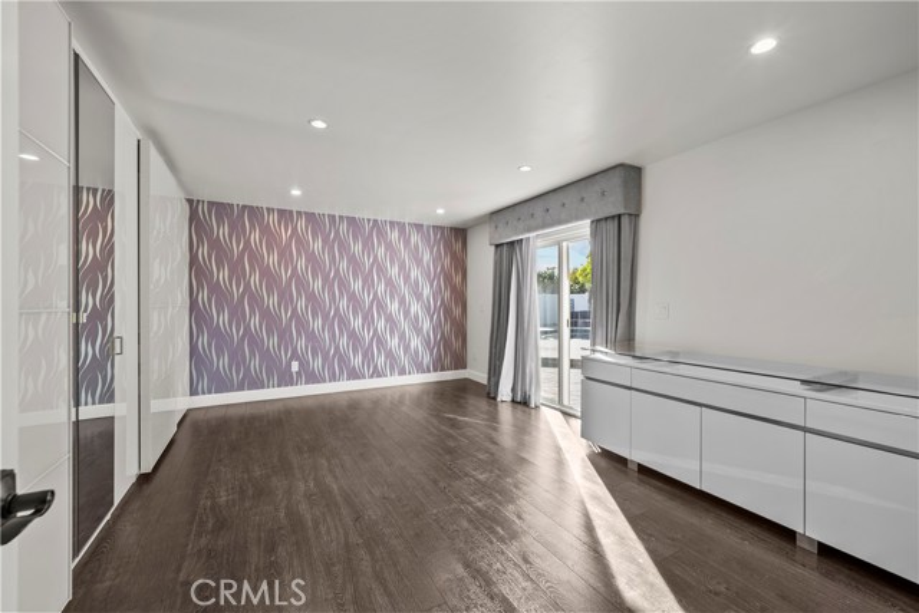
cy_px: 306
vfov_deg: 81.2
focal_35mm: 14
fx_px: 357
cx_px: 460
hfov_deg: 104.2
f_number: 9
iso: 100
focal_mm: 14
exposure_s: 1/1.67
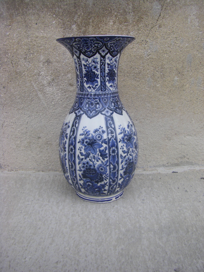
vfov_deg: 49.0
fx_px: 299
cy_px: 136
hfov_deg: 37.7
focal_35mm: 38
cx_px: 102
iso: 64
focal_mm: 6.3
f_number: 3.5
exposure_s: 1/80
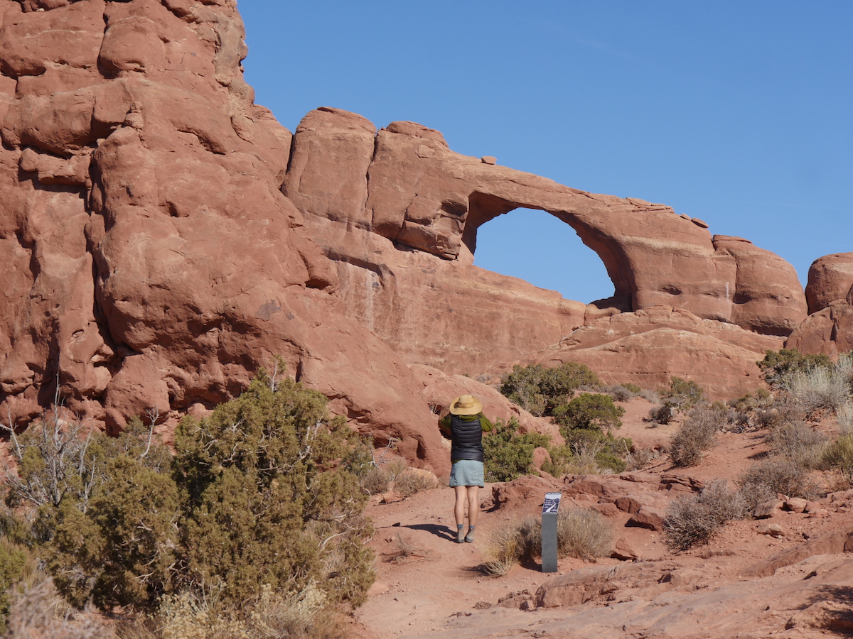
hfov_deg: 21.3
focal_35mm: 92
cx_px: 426
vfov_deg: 16.1
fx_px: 2267
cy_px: 320
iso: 200
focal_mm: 46
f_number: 9
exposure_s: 1/500
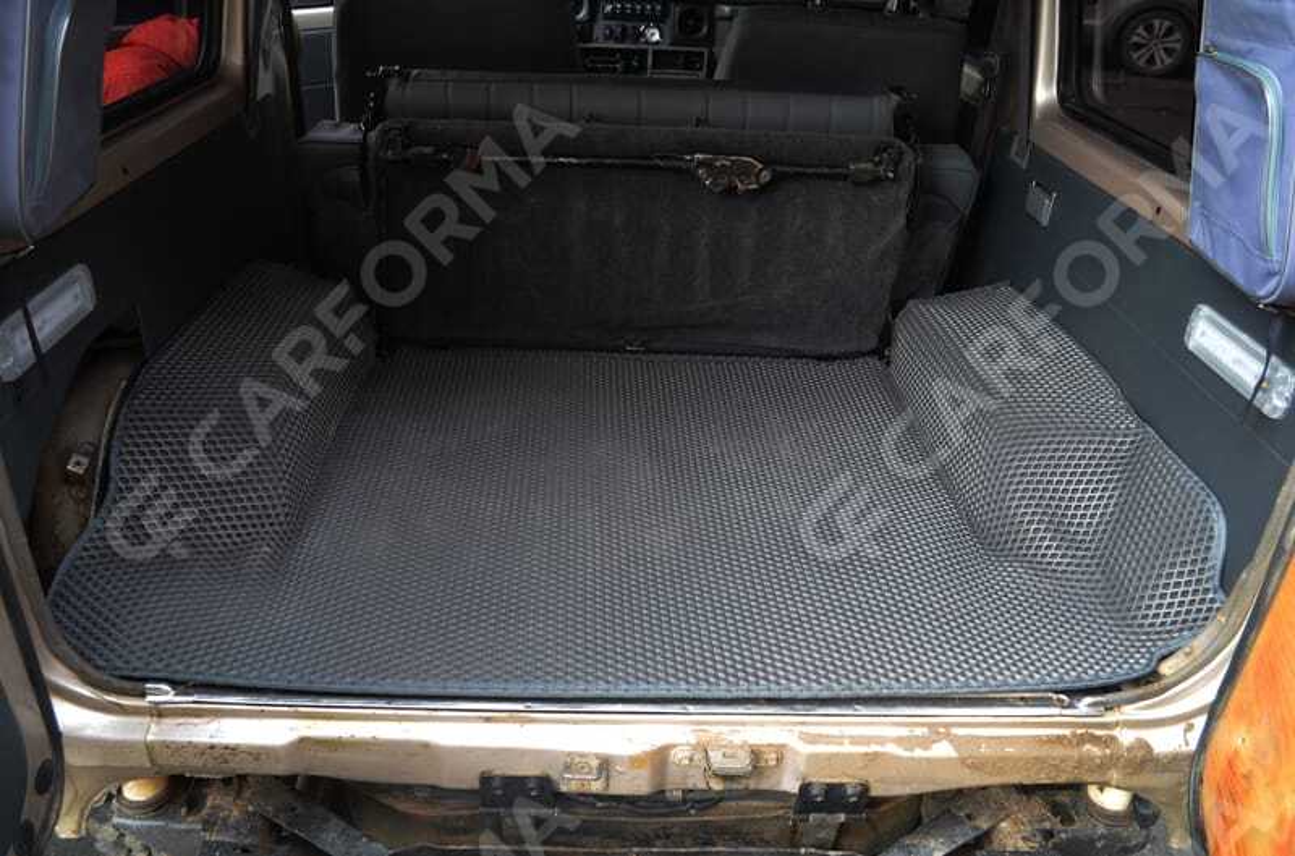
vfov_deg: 47.7
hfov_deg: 67.5
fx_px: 969
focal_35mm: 27
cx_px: 648
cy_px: 428
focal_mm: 18
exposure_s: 1/90
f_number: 4
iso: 400
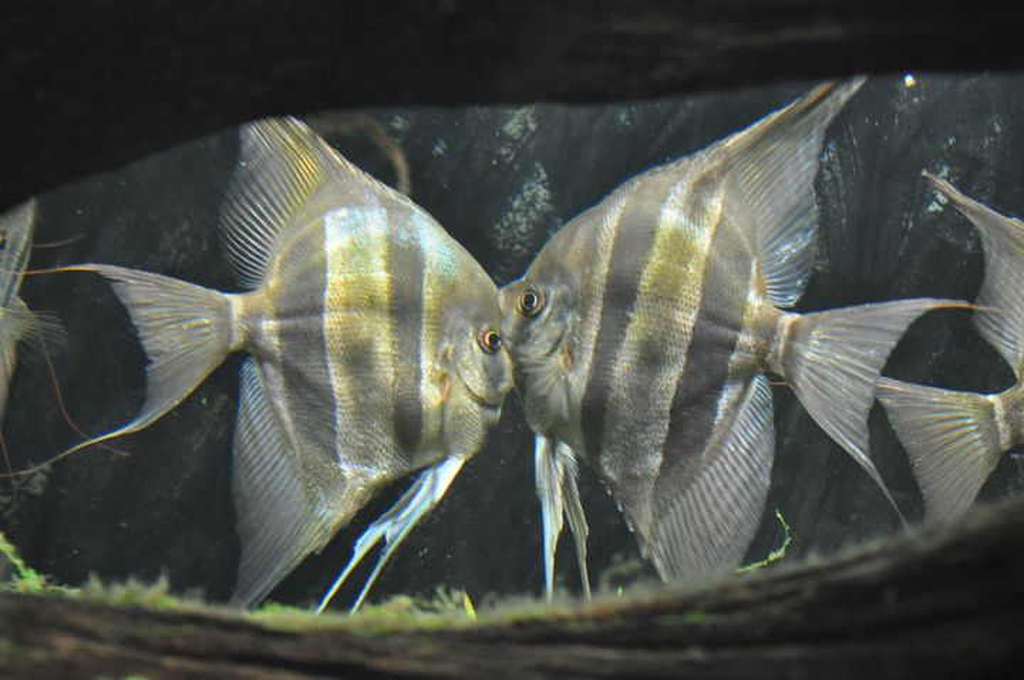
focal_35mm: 63
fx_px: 1790
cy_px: 340
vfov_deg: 21.5
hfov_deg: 31.9
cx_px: 512
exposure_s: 1/30
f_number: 4.8
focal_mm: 42
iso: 1600
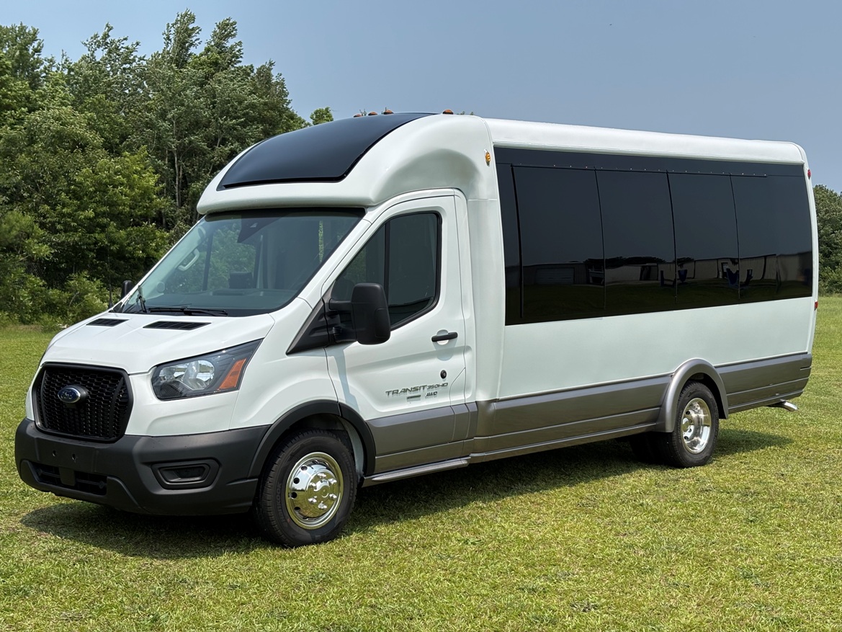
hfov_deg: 36.8
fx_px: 1265
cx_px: 421
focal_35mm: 52
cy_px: 316
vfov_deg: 28.0
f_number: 1.6
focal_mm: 5.96
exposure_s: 1/3937
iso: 32
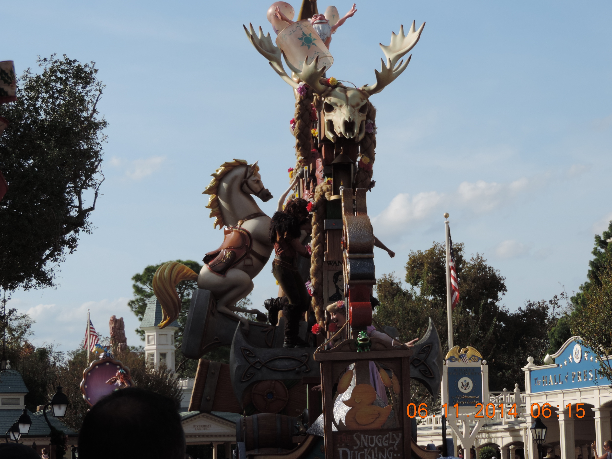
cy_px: 230
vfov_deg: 14.8
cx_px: 306
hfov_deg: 19.6
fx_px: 1768
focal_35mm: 100
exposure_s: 1/800
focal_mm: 17.8
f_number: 4.1
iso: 80
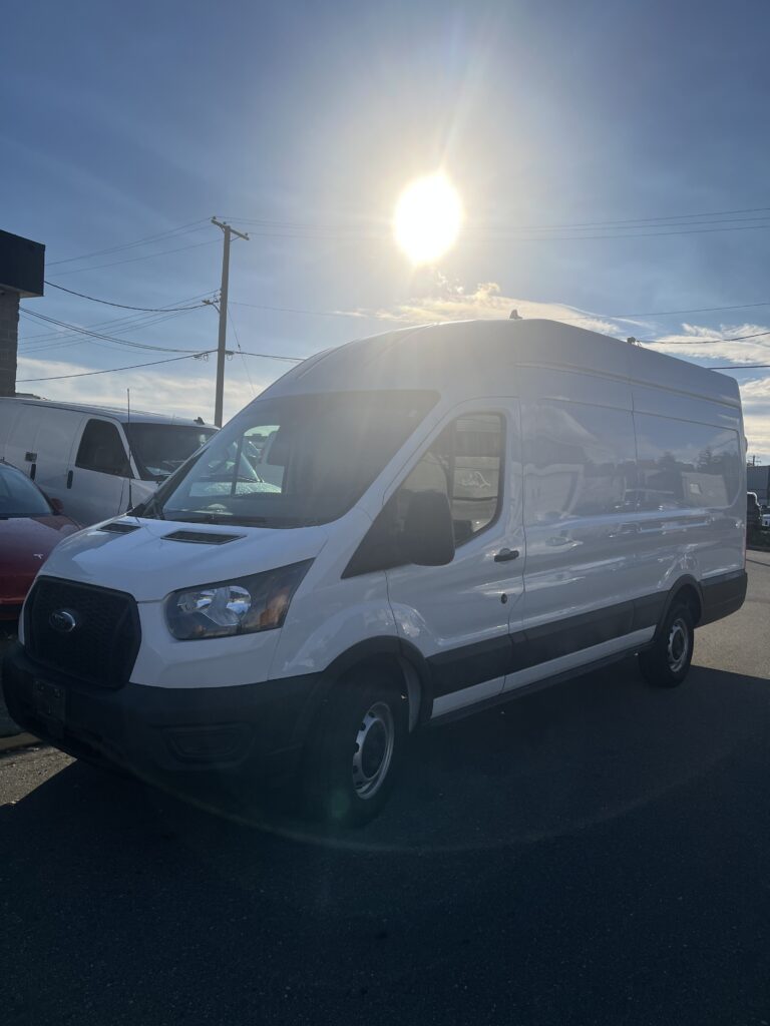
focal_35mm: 26
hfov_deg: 53.1
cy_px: 513
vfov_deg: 67.3
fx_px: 771
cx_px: 385
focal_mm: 5.1
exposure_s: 1/11905
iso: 50
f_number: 1.6
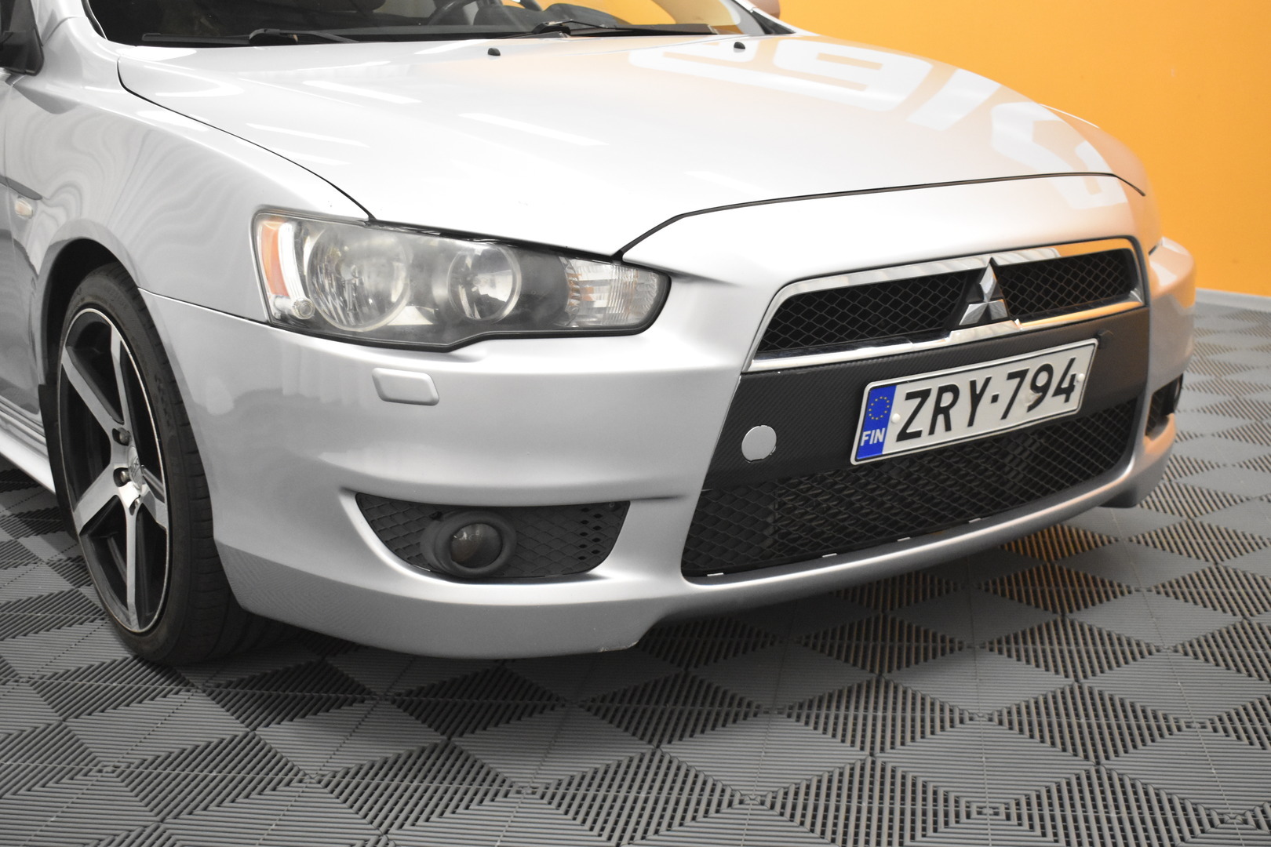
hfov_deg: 43.6
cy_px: 424
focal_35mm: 45
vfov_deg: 29.9
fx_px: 1589
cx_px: 636
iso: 3600
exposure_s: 1/50
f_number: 4.2
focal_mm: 30
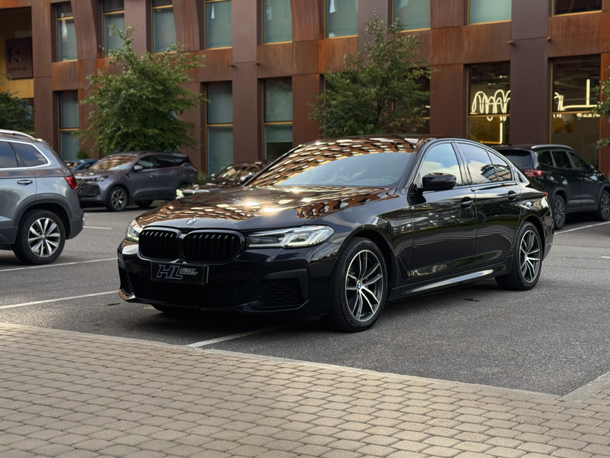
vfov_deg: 27.0
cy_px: 214
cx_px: 340
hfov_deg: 35.5
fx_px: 952
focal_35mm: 54
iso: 64
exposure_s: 1/651
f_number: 1.78
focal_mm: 6.76
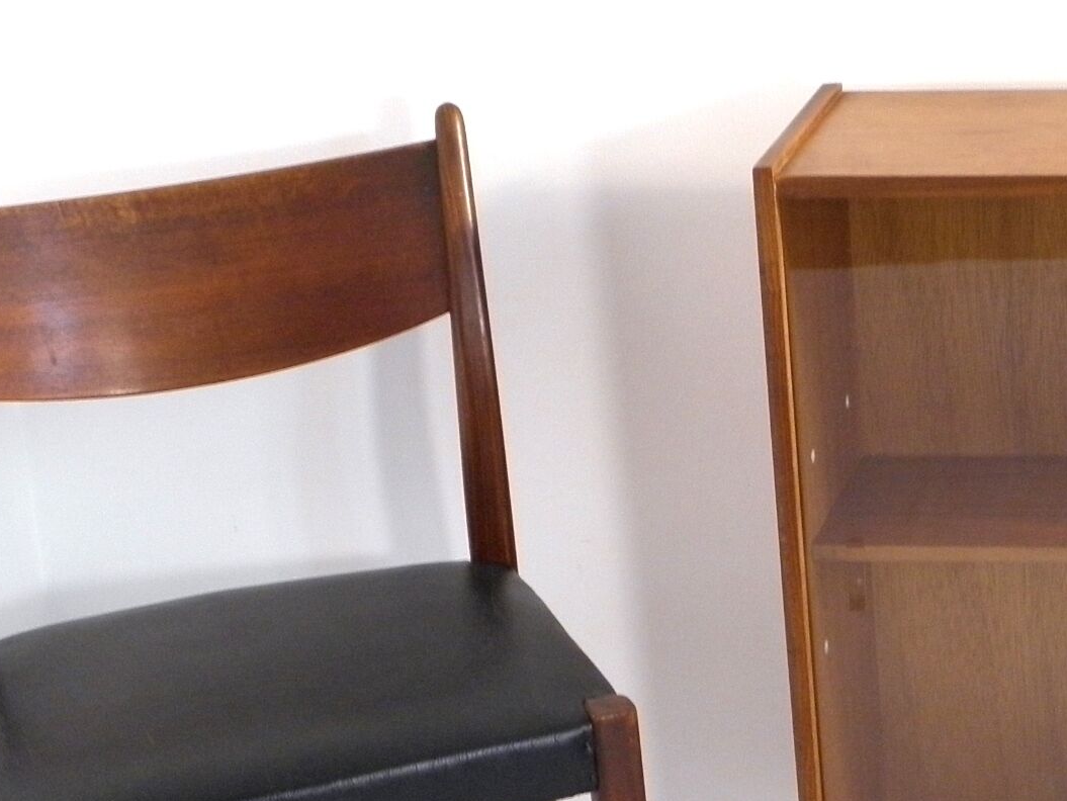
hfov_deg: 17.0
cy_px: 714
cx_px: 957
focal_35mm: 114
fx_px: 3515
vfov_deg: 12.9
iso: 200
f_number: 3.9
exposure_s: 1/13
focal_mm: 8.6
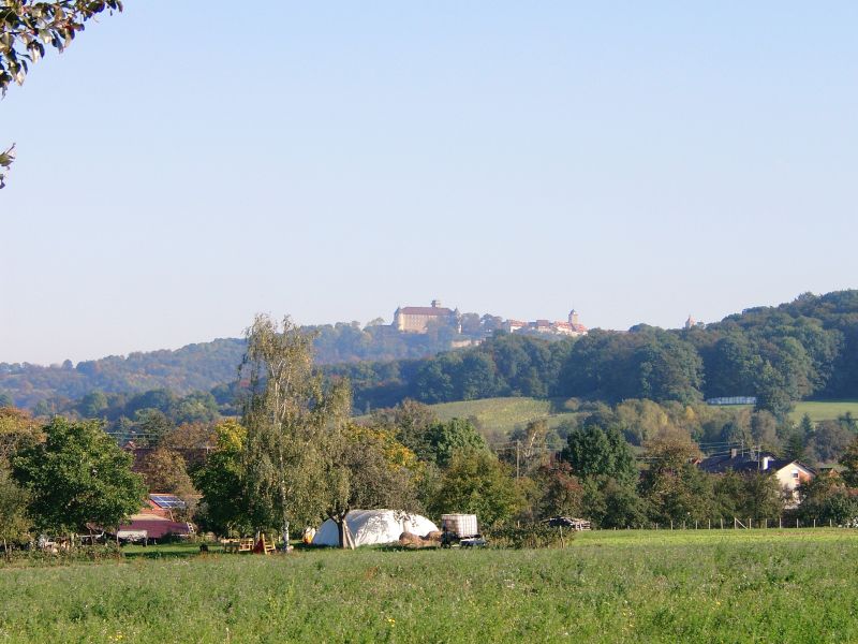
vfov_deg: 14.8
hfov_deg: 19.6
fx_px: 2479
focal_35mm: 100
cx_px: 429
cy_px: 322
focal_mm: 20.74
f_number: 4
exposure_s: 1/317
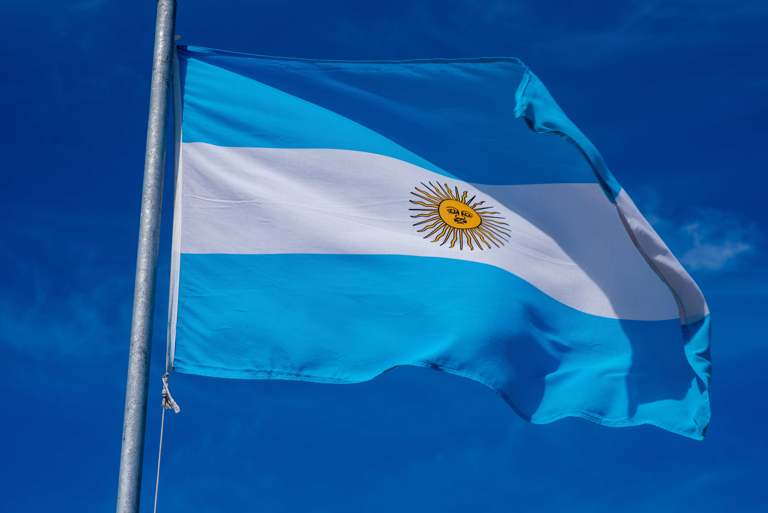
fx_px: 1814
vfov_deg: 16.1
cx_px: 384
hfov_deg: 23.9
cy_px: 256
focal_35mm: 85
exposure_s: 1/500
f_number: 8
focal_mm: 85
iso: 80
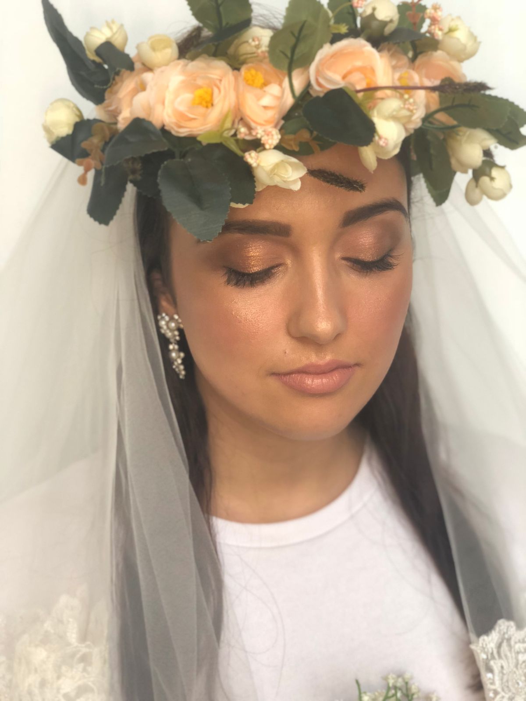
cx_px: 263
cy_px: 350
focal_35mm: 52
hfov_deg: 28.0
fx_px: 1054
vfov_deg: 36.8
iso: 100
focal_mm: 6
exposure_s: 1/33
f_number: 2.4
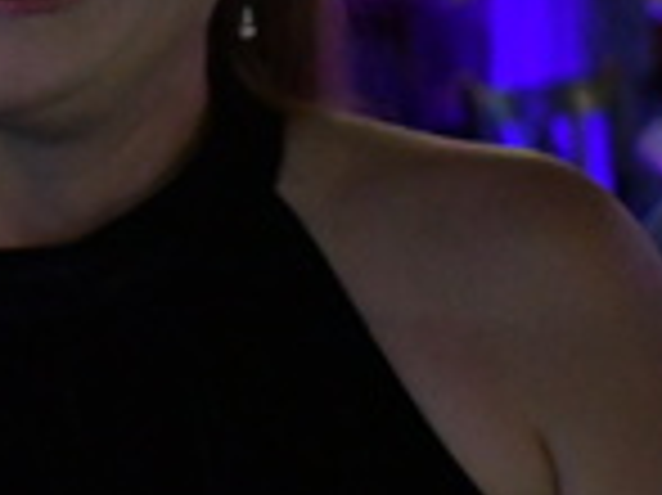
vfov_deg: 7.9
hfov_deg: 10.2
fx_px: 3573
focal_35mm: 187
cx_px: -338
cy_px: 16
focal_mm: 35
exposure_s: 1/60
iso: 11400
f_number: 4.5
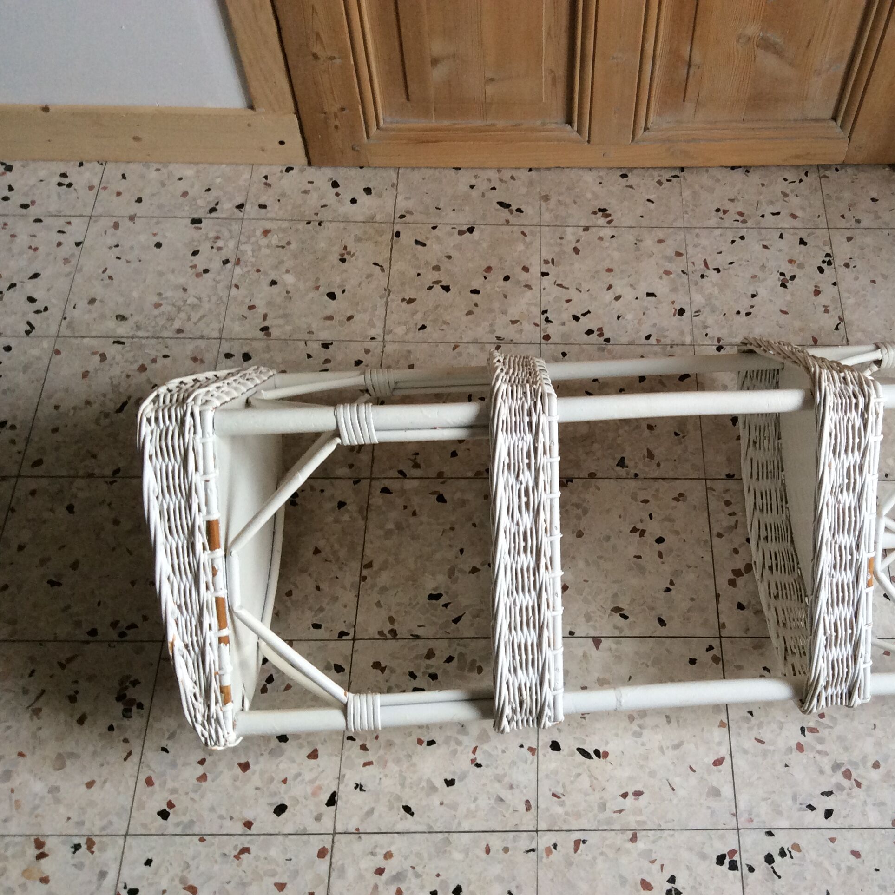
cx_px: 579
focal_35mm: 38
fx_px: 1112
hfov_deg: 43.4
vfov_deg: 43.9
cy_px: 449
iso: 64
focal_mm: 3.3
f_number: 2.4
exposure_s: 1/25
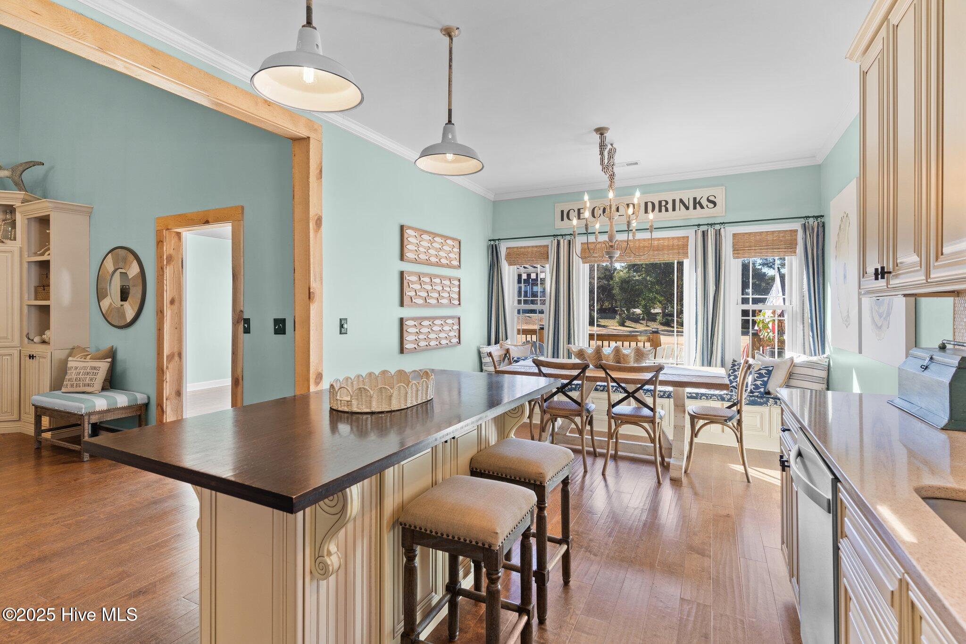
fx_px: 456
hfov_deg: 93.3
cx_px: 483
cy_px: 322
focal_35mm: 17
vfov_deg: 70.4
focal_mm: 17
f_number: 6.3
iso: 125
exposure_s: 1/4
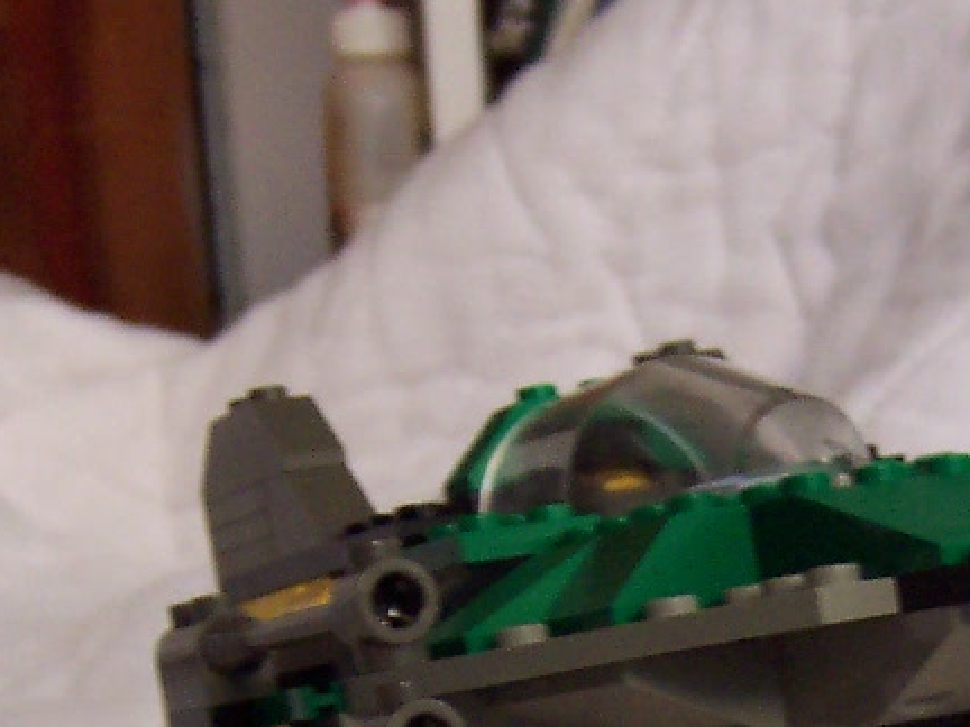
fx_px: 2802
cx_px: 867
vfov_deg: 14.3
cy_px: 915
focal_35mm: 100
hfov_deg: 19.3
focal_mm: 5.6
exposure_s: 1/15
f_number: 2.8
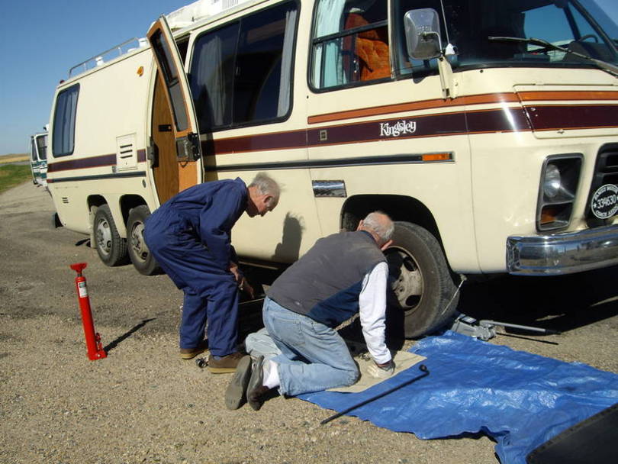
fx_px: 679
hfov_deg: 49.0
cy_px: 232
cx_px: 309
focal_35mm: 38
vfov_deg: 37.7
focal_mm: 6.2
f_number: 4.3
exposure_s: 1/500
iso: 50
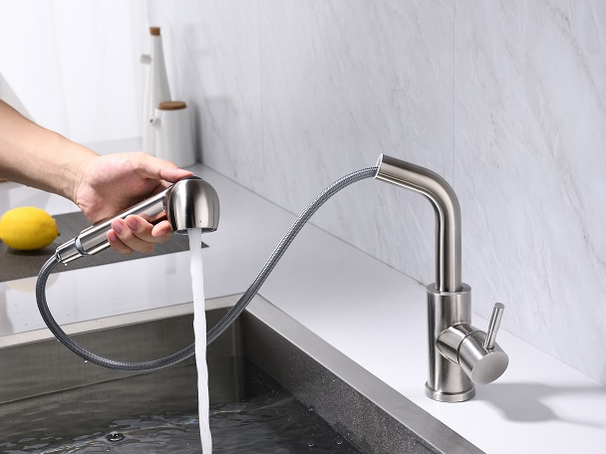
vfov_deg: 17.8
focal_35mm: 83
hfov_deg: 23.5
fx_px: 1453
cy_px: 221
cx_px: 255
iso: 100
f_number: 10
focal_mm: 70
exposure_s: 1/100
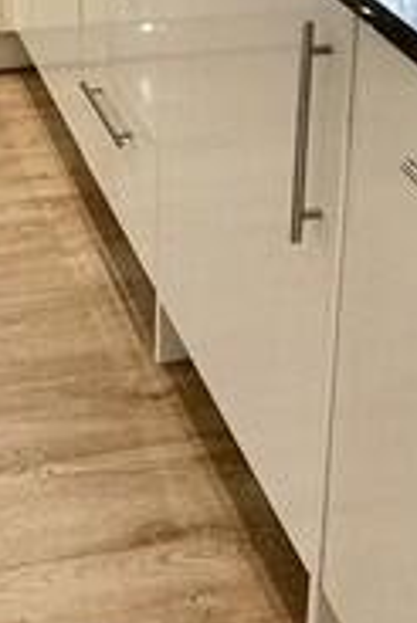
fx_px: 1405
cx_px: 20
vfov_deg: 23.7
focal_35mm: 81
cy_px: -41
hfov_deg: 16.6
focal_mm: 2.22
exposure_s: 1/100
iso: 125
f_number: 2.2
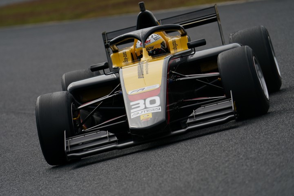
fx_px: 4900
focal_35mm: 600
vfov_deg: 2.3
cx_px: 147
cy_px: 98
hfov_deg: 3.4
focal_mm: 600
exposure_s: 1/800
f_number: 8
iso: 200
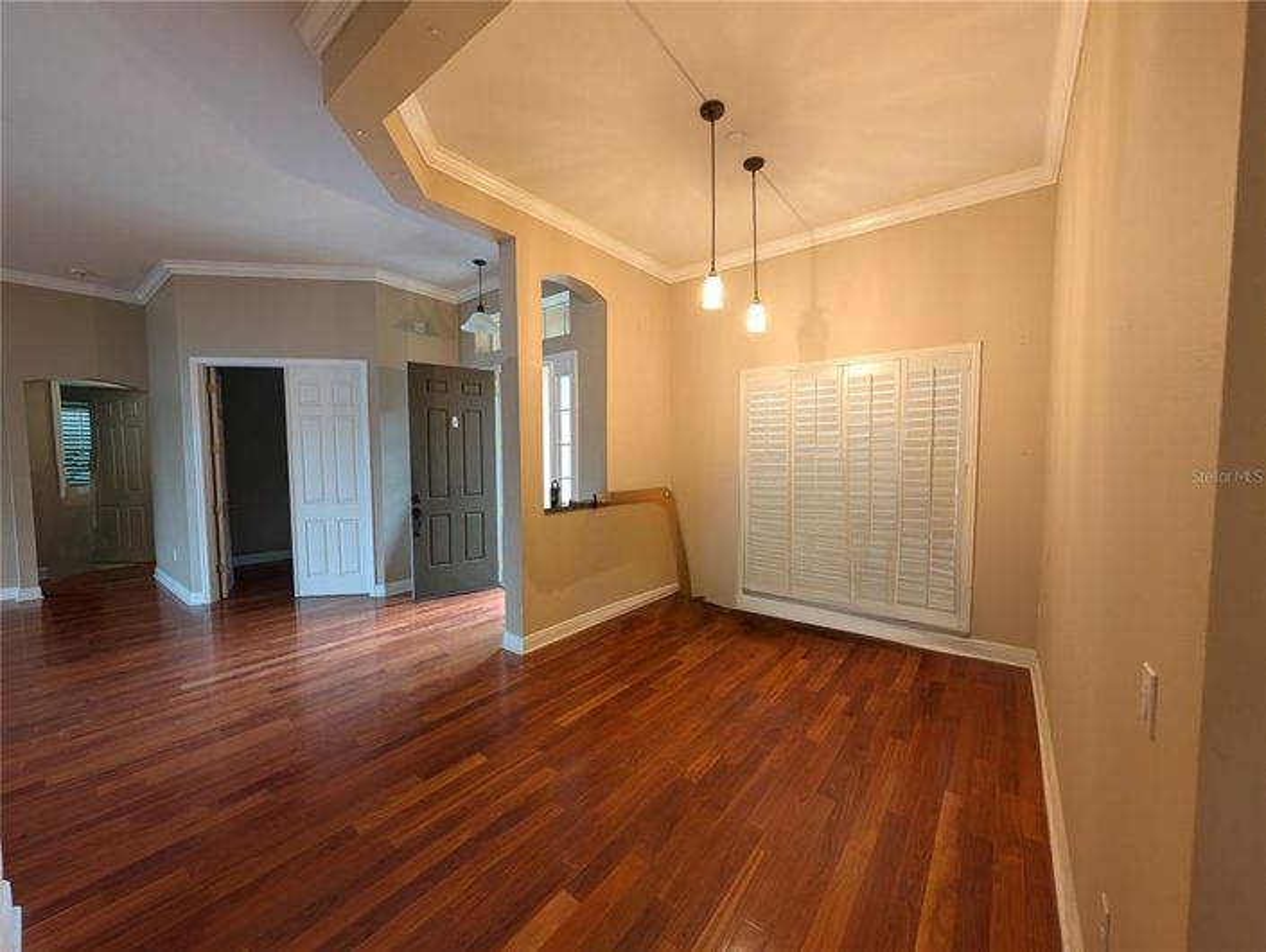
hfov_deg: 110.5
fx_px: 439
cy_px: 476
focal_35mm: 12
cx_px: 633
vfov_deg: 94.6
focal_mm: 2.02
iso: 225
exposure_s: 1/40
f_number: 1.7
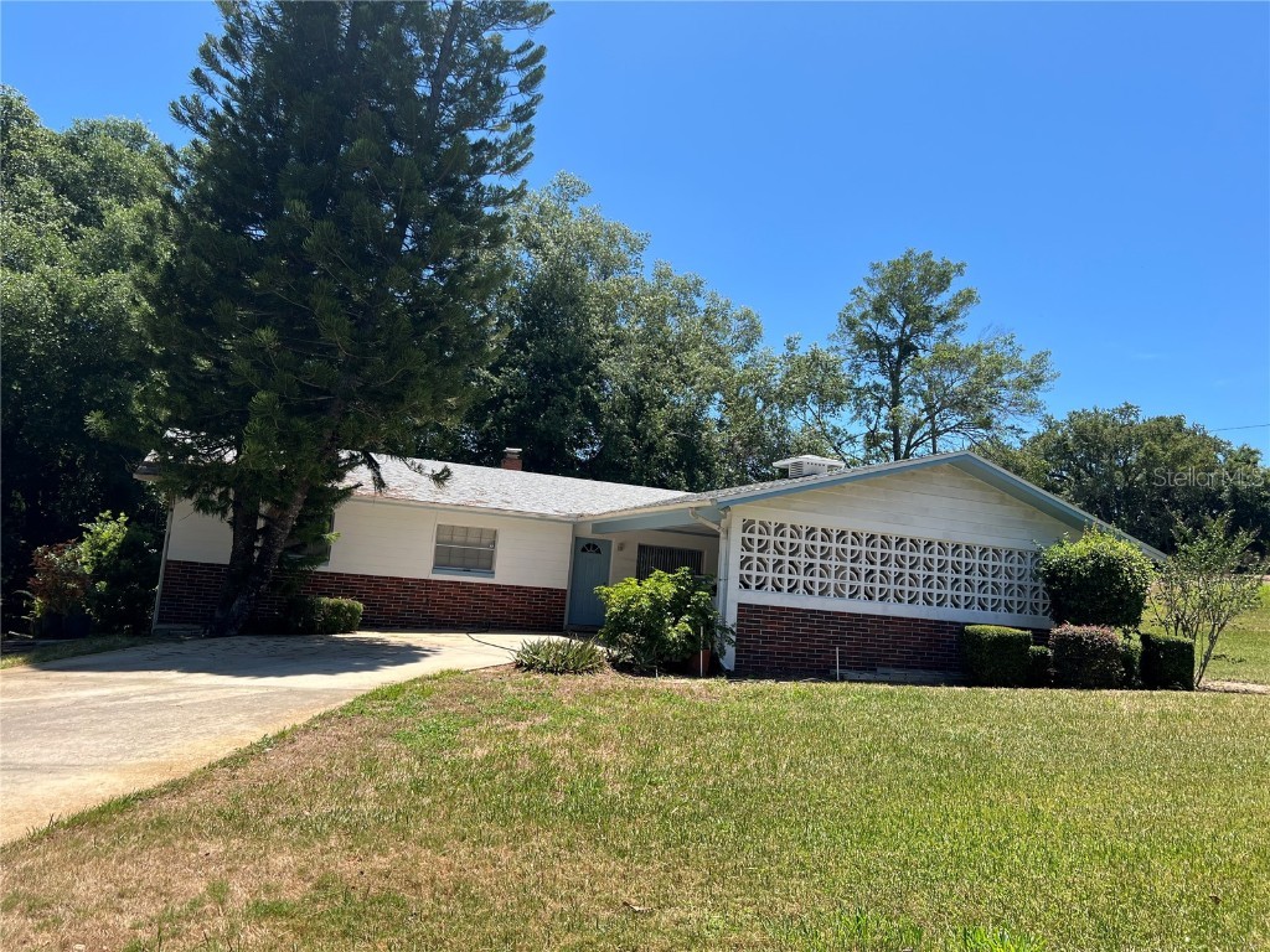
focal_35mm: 26
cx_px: 635
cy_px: 476
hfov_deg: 67.3
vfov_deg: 53.1
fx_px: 954
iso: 50
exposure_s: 1/2513
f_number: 1.5
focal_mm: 5.7
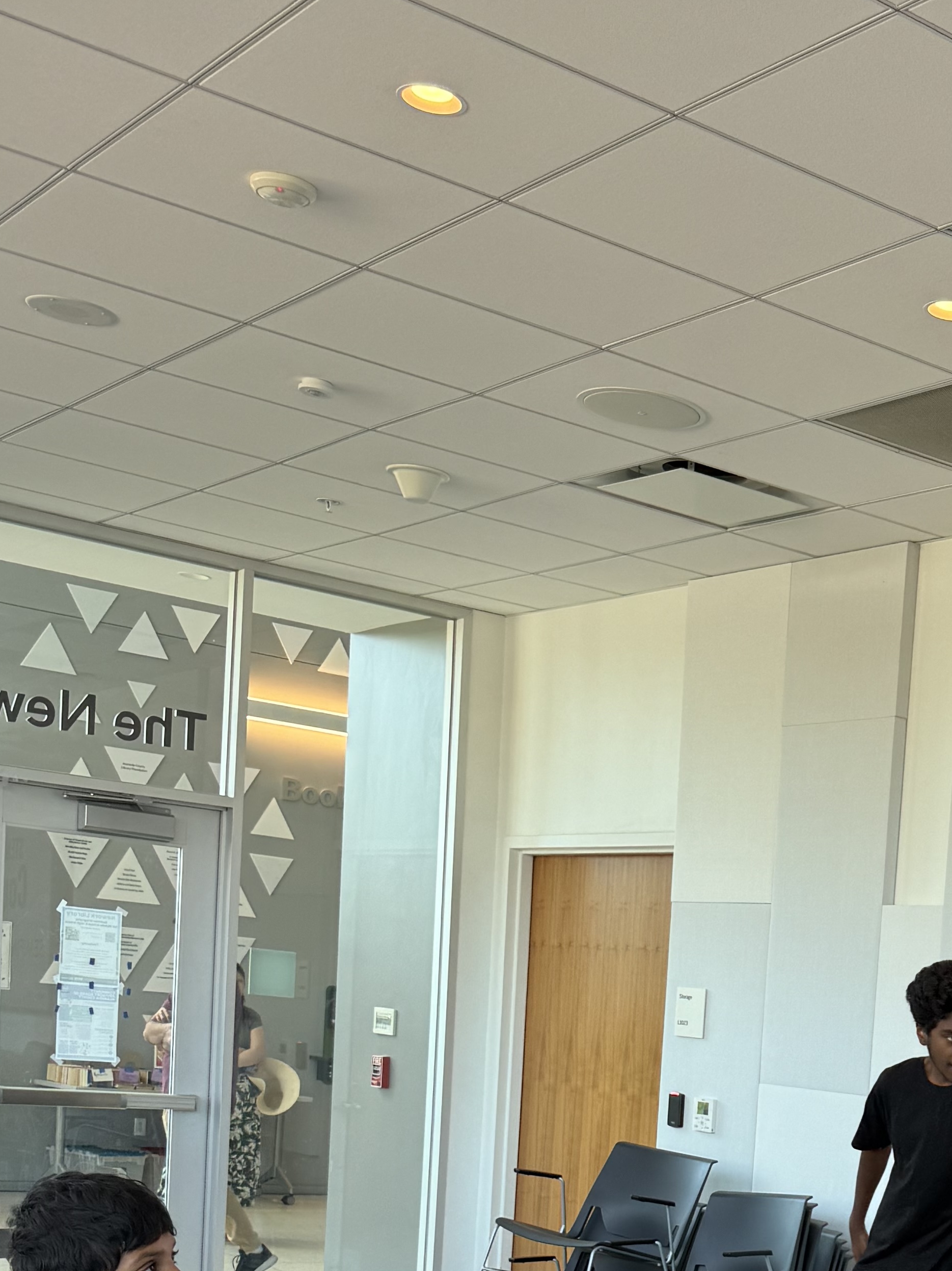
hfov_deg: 24.8
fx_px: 2017
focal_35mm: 55
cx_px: 1028
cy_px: 1249
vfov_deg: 32.4
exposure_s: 1/121
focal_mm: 6.76
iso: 64
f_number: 1.78
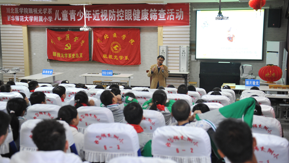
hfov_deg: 39.2
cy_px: 83
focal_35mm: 53
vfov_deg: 22.6
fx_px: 406
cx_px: 143
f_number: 2.8
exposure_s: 1/100
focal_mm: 50
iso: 2000
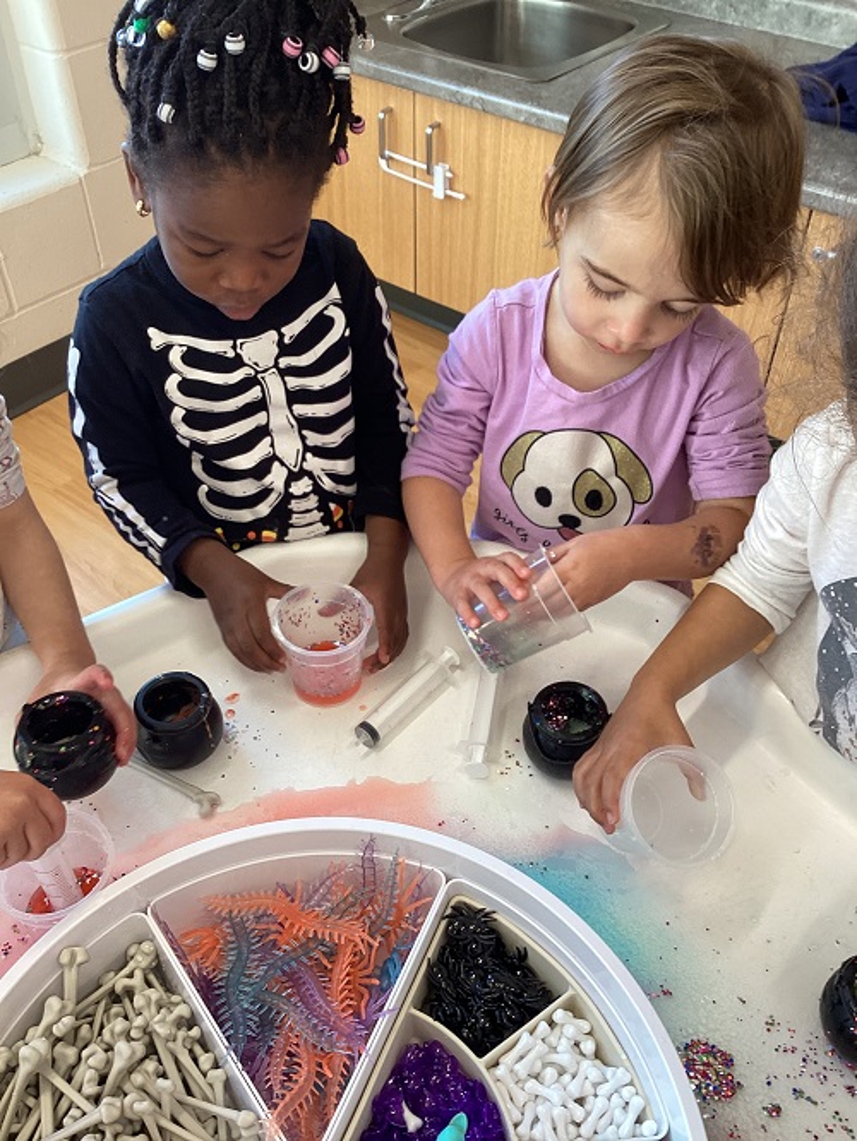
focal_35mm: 31
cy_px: 570
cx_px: 428
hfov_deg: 45.5
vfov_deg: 58.3
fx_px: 1023
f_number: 2.4
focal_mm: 3.3
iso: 50
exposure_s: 1/50
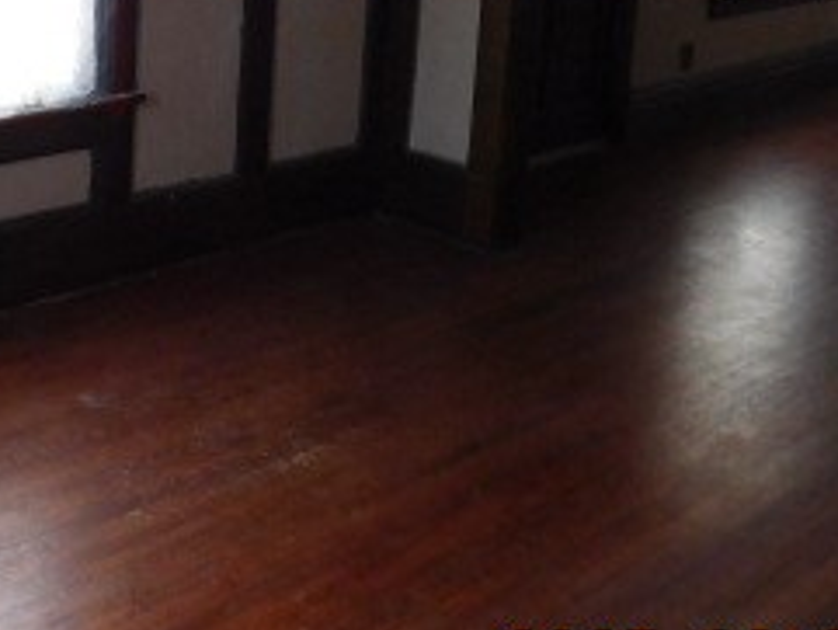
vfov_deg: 23.1
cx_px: 156
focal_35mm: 61
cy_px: 3
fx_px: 1477
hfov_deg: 30.8
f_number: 3
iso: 200
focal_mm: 4
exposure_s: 1/30
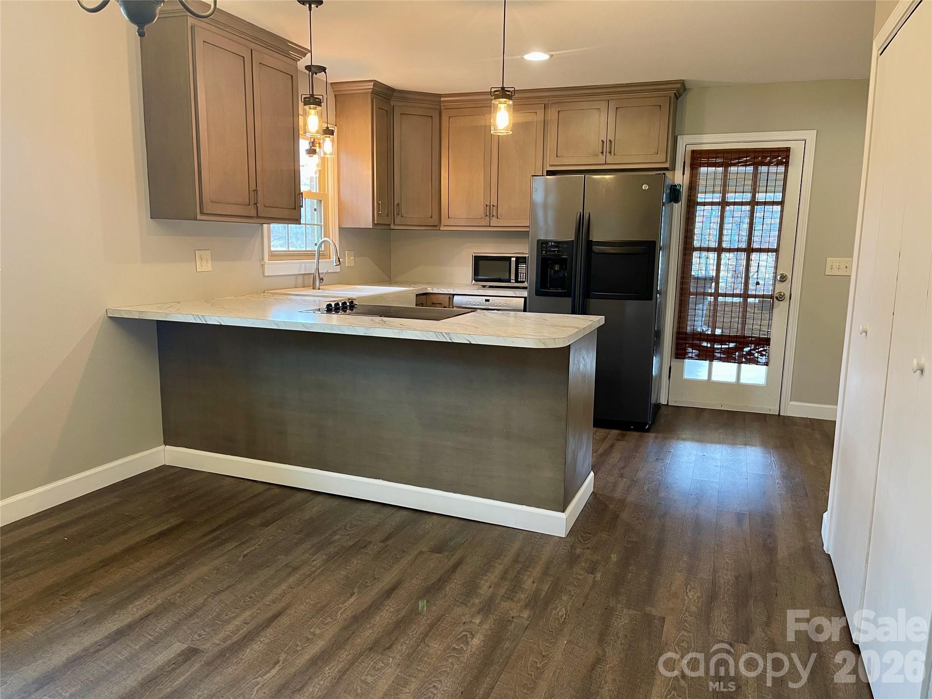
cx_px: 466
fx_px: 673
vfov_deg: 54.9
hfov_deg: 69.4
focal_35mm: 25
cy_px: 350
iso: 250
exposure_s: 1/60
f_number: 1.6
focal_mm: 5.1
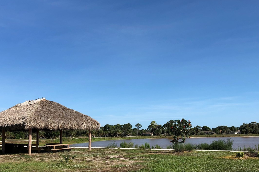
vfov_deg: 30.4
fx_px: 317
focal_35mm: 44
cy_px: 109
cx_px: 136
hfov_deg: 44.5
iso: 20
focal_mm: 3.99
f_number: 1.8
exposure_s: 1/2404
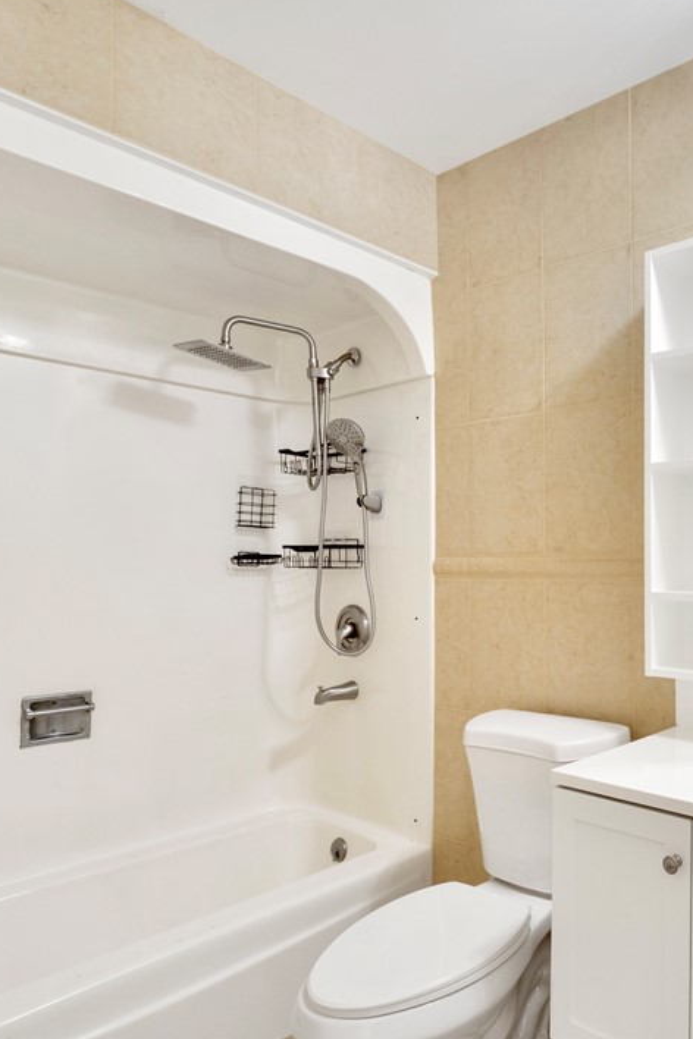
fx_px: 664
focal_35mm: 23
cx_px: 659
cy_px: 514
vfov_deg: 76.1
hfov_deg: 47.7
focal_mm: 10
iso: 320
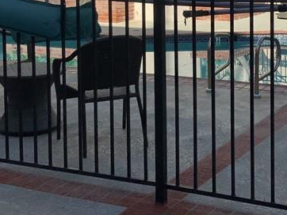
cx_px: 217
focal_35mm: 82
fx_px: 680
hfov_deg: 23.6
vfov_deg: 17.6
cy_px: 7
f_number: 1.8
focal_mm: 3
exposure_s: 1/2801
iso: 20
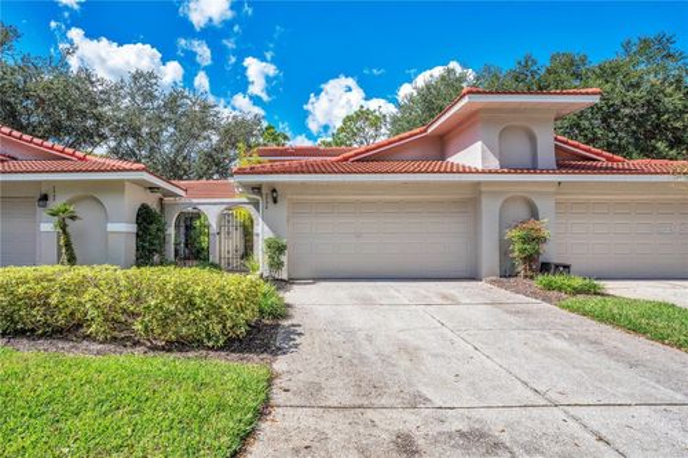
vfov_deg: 73.7
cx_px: 344
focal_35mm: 16
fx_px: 306
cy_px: 229
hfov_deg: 96.8
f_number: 10
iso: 100
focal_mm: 16
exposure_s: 1/160
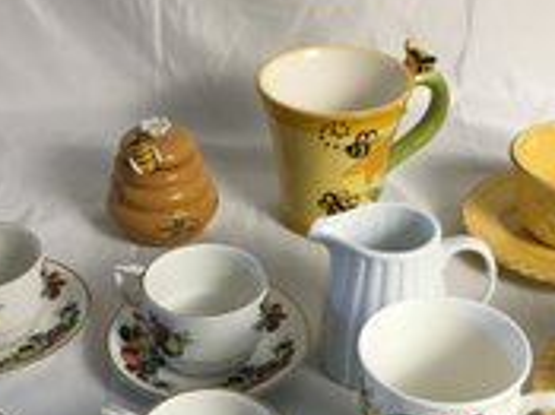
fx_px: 913
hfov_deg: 33.8
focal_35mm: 57
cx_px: 290
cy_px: 306
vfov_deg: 25.4
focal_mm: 4.15
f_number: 2.2
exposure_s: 1/30
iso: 40
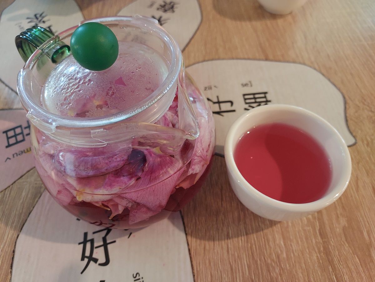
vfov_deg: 56.8
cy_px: 141
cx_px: 188
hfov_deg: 71.6
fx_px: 260
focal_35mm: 24
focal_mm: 4.6
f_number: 1.8
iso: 500
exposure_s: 1/24
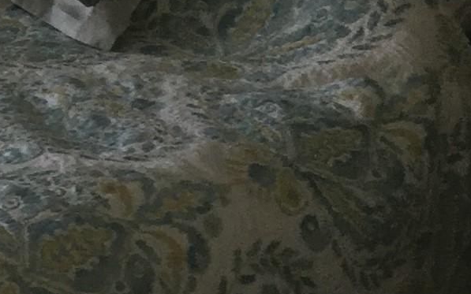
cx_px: -418
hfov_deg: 14.3
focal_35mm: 126
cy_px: -143
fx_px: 1617
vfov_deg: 10.1
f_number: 2.2
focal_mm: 4.15
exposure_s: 1/30
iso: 40
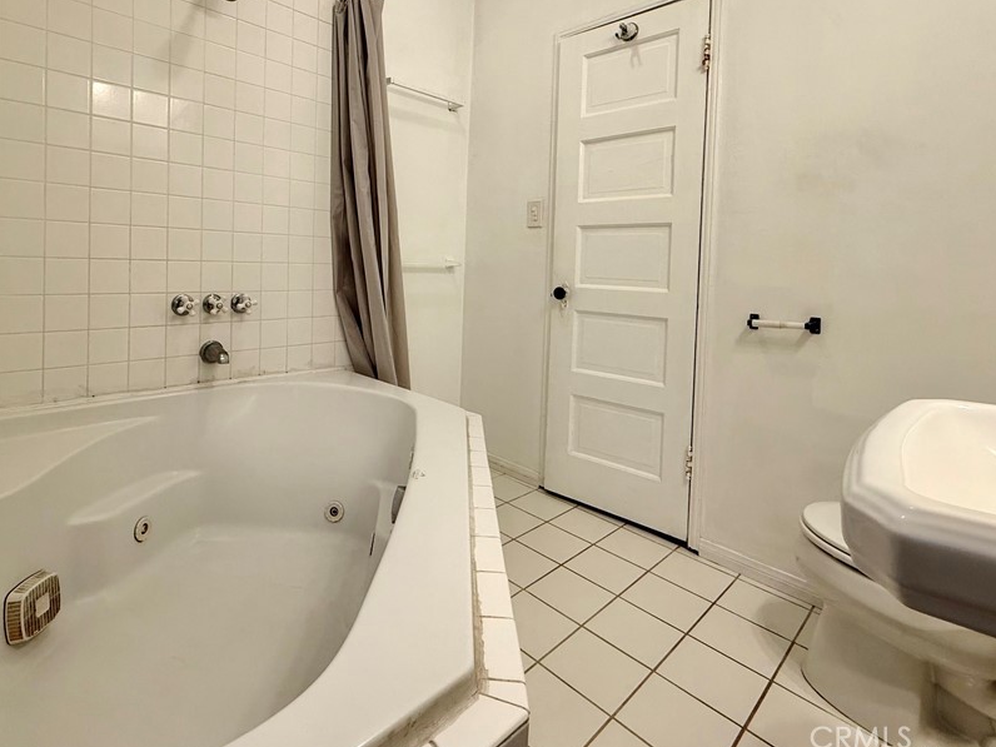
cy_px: 275
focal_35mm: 18
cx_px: 438
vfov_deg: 70.3
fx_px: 518
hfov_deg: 87.4
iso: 125
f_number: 2.2
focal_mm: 2.22
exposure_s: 1/120
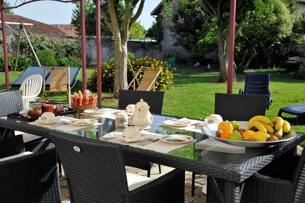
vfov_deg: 30.5
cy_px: 102
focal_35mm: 44
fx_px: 373
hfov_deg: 44.5
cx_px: 152
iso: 250
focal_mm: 44
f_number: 11
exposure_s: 1/250
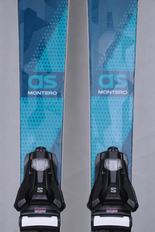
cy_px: 115
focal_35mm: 123
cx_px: 77
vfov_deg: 16.7
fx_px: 796
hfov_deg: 11.1
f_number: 8
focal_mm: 80
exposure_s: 1/125
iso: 2000
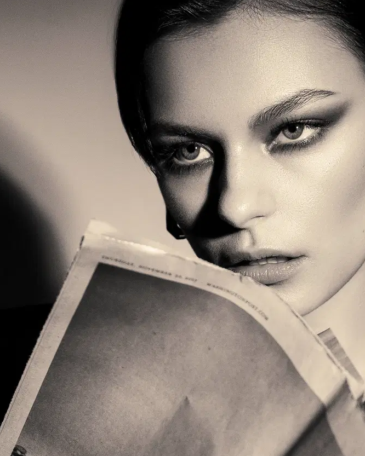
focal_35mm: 146
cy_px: 618
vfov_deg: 12.7
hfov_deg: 10.6
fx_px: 1972
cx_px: 253
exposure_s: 1/250
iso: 640
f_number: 4
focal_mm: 45
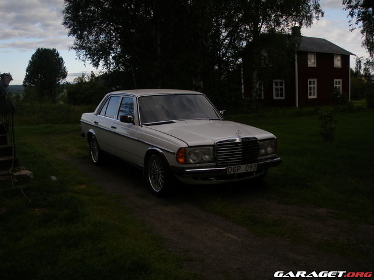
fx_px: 411
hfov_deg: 49.0
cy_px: 140
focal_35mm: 38
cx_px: 187
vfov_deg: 37.7
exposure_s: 1/200
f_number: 4.5
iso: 50
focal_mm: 6.7
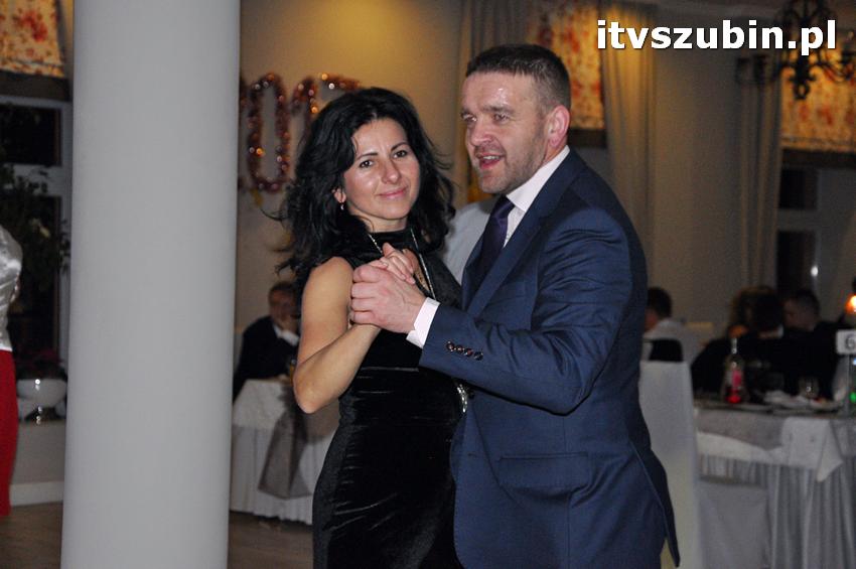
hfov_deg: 26.0
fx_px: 1853
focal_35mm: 78
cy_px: 284
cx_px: 428
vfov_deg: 17.5
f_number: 5
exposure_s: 1/60
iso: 2000
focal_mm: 52
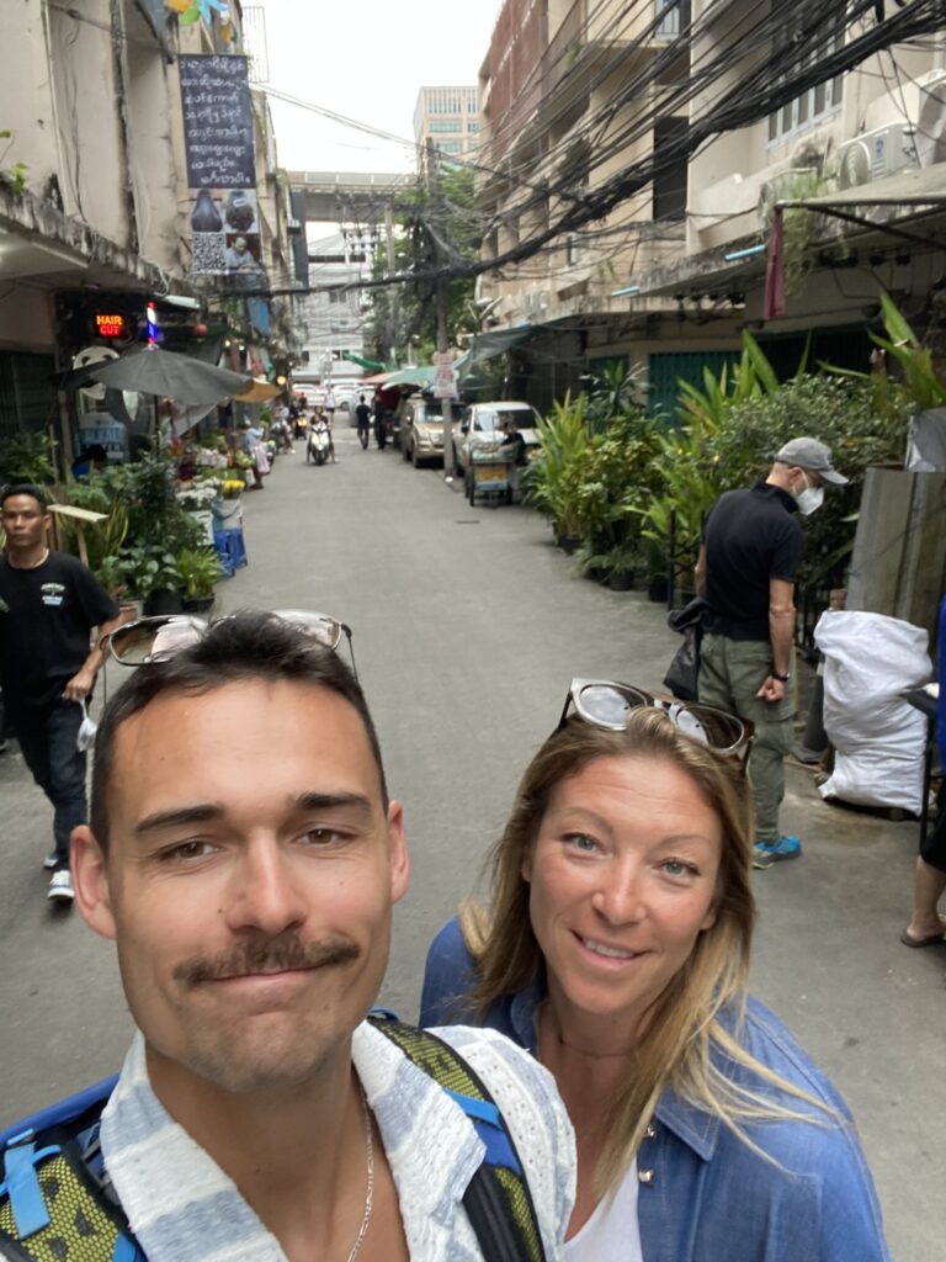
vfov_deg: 60.0
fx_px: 1093
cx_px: 473
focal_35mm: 30
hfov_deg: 46.8
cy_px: 631
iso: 64
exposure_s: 1/50
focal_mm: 2.71
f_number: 2.2
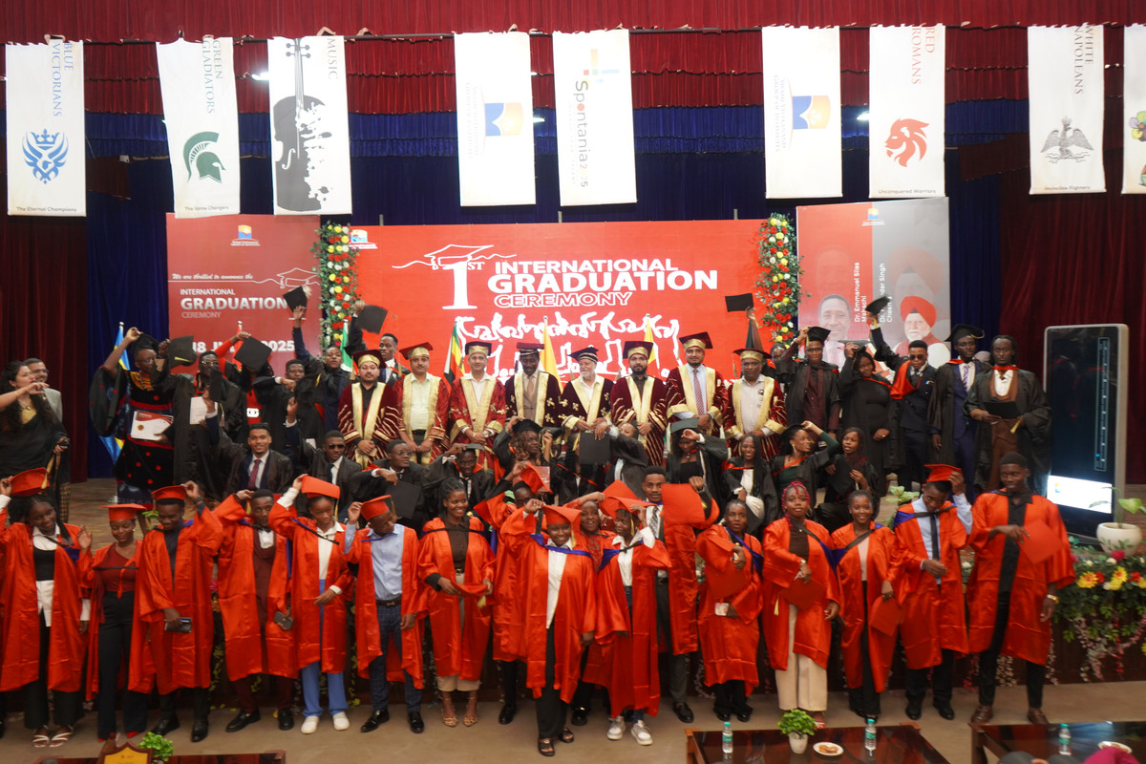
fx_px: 891
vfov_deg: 46.4
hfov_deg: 65.5
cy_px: 382
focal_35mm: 28
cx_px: 573
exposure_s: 1/80
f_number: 3.5
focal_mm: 28
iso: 1250
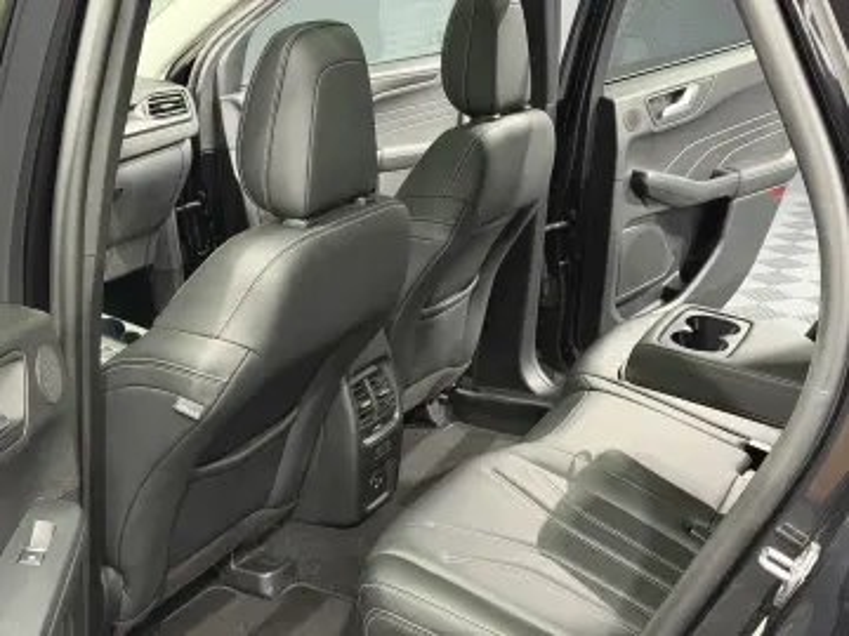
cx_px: 424
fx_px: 1177
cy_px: 318
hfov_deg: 39.7
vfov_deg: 30.3
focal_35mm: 48
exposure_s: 1/25
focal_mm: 6.76
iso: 500
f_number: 1.78
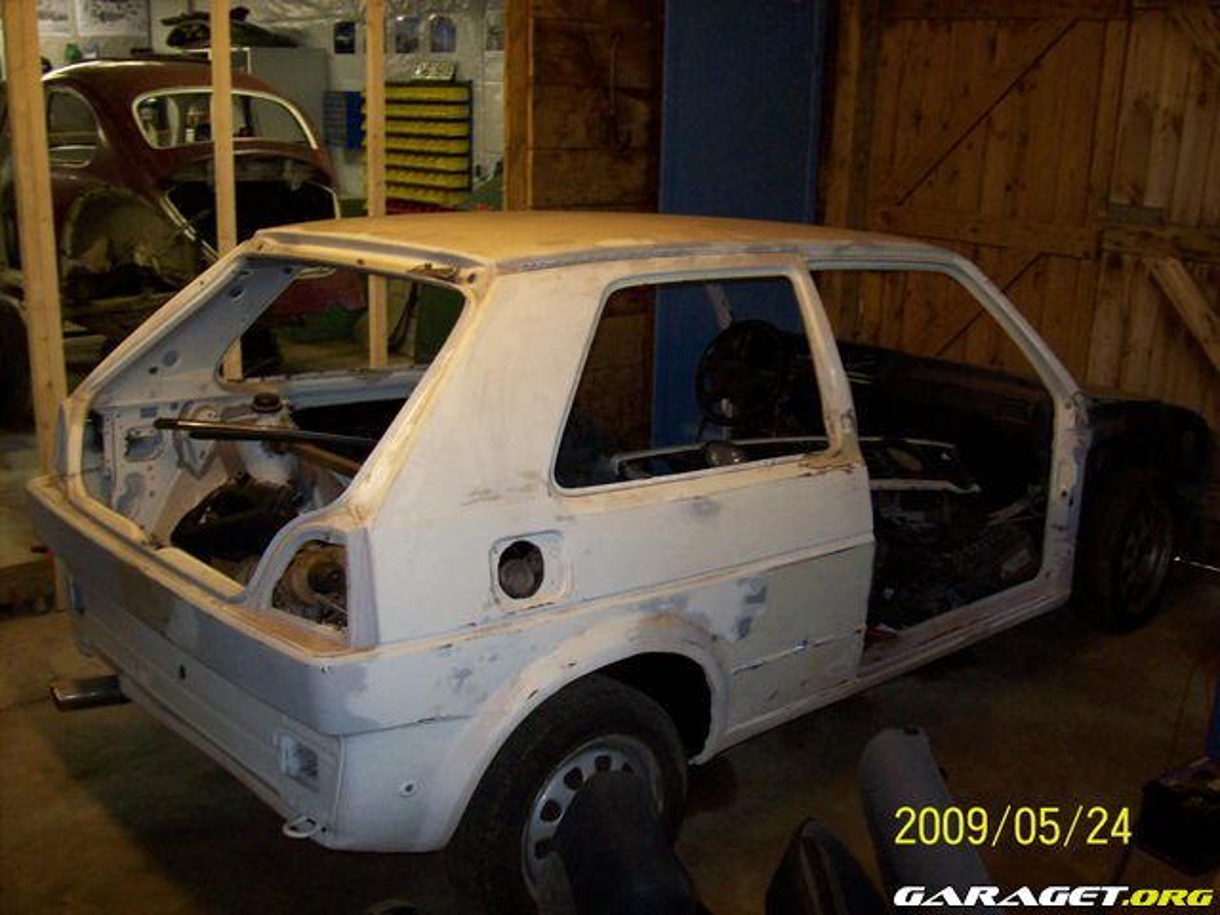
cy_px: 458
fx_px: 1269
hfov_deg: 51.4
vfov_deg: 39.7
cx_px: 610
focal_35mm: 36
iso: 200
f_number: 2.7
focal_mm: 6
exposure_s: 1/64
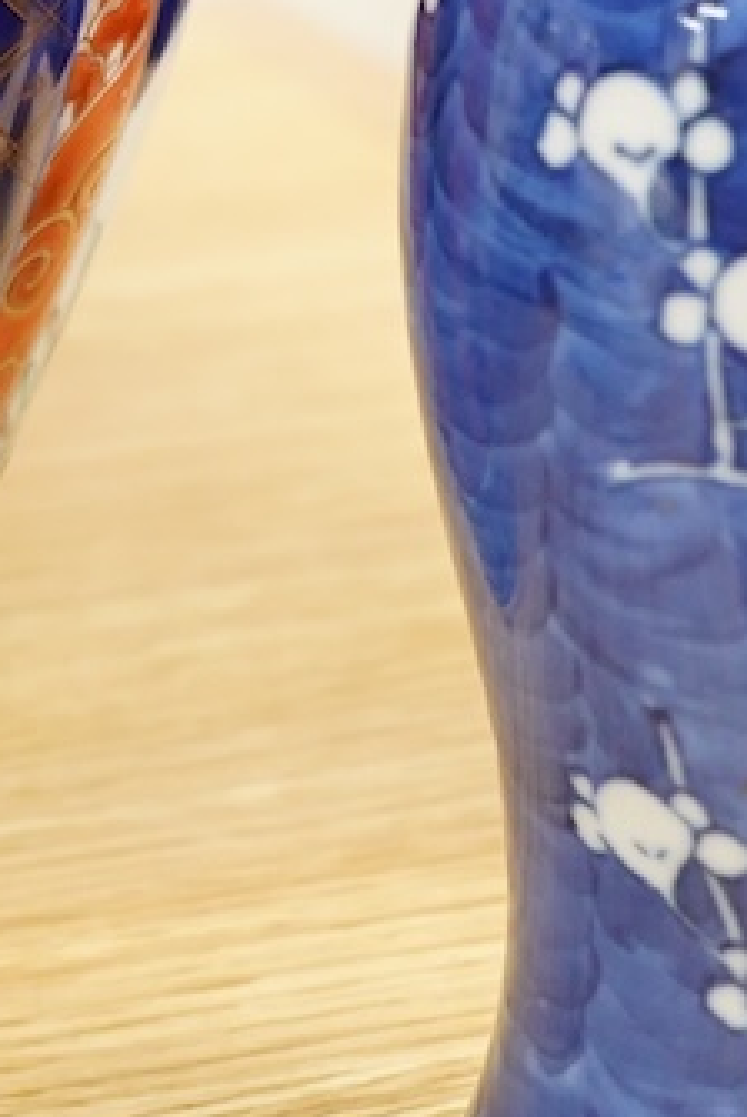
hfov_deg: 8.8
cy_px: -398
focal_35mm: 151
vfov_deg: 13.1
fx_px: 4690
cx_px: -474
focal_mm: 30
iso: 2000
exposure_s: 1/125
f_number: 4
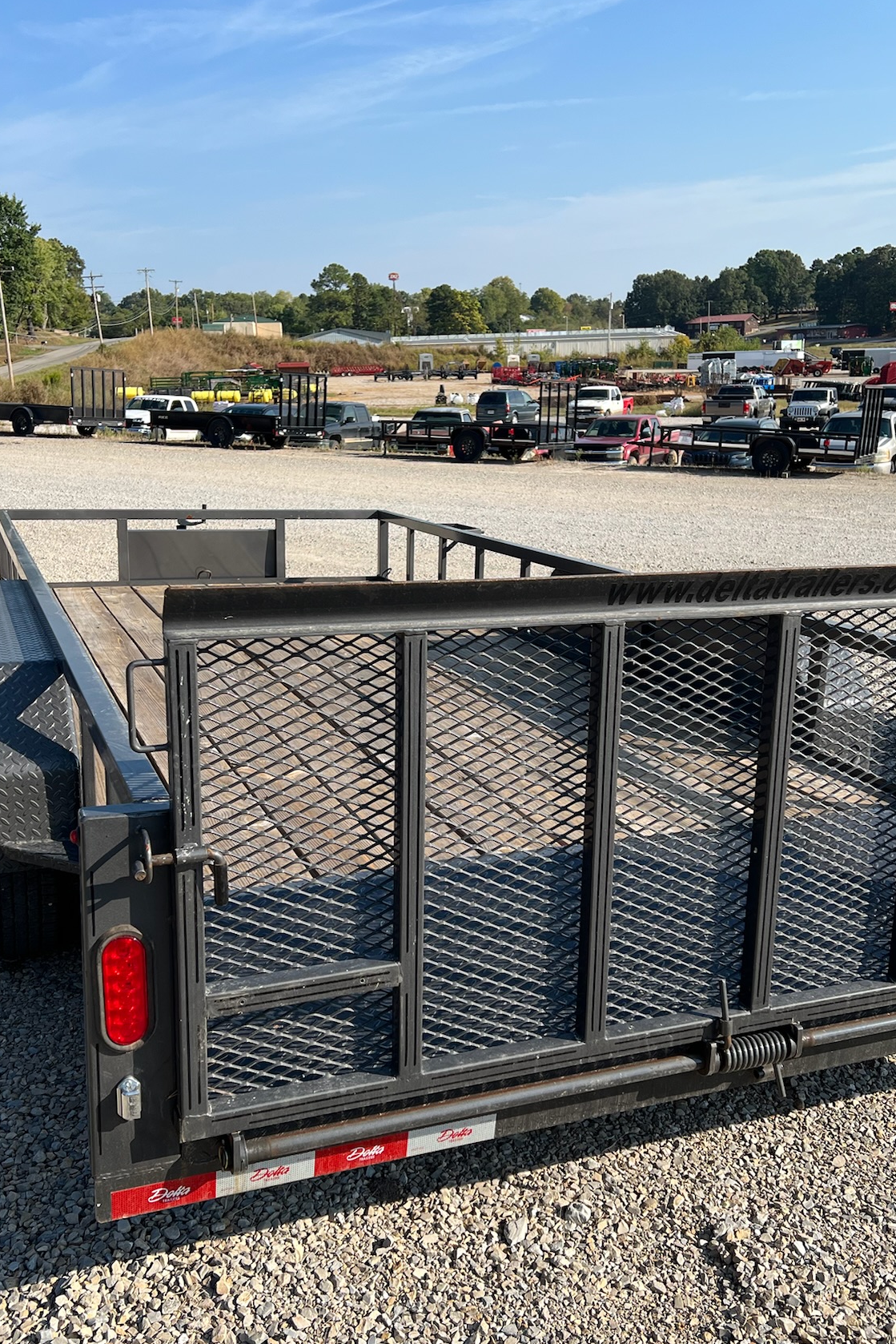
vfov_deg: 57.2
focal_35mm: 33
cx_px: 438
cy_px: 685
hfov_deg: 40.0
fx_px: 1232
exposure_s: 1/3165
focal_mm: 5.7
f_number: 1.5
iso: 50
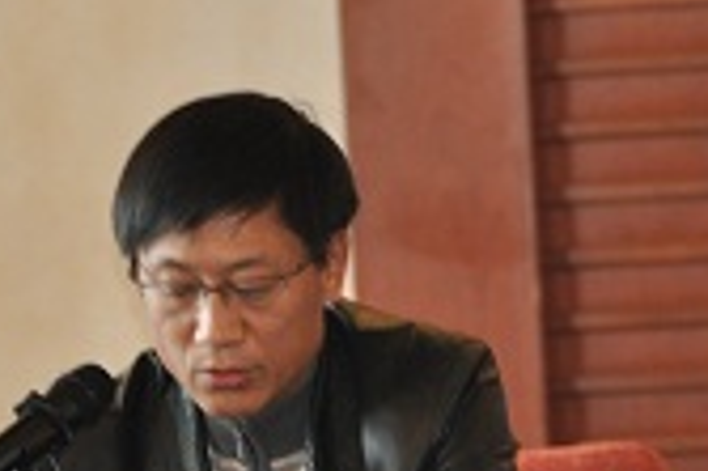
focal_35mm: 809
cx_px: 216
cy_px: 352
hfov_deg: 2.6
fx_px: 15894
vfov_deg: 1.7
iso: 800
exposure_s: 1/60
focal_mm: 200
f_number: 5.6
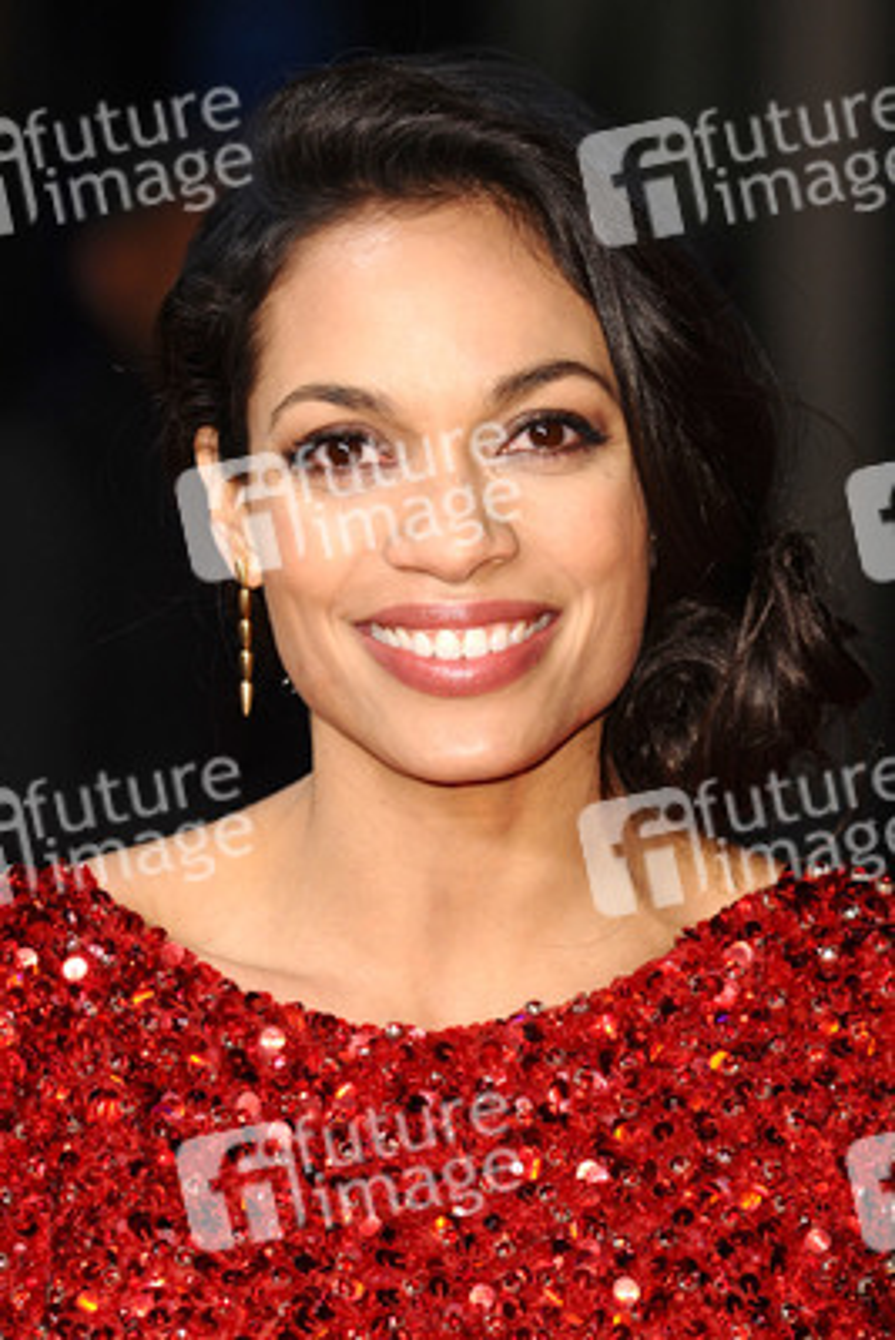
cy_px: 670
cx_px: 448
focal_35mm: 248
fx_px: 9221
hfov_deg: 5.6
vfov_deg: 8.3
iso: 320
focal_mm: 165
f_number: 4.5
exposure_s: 1/200
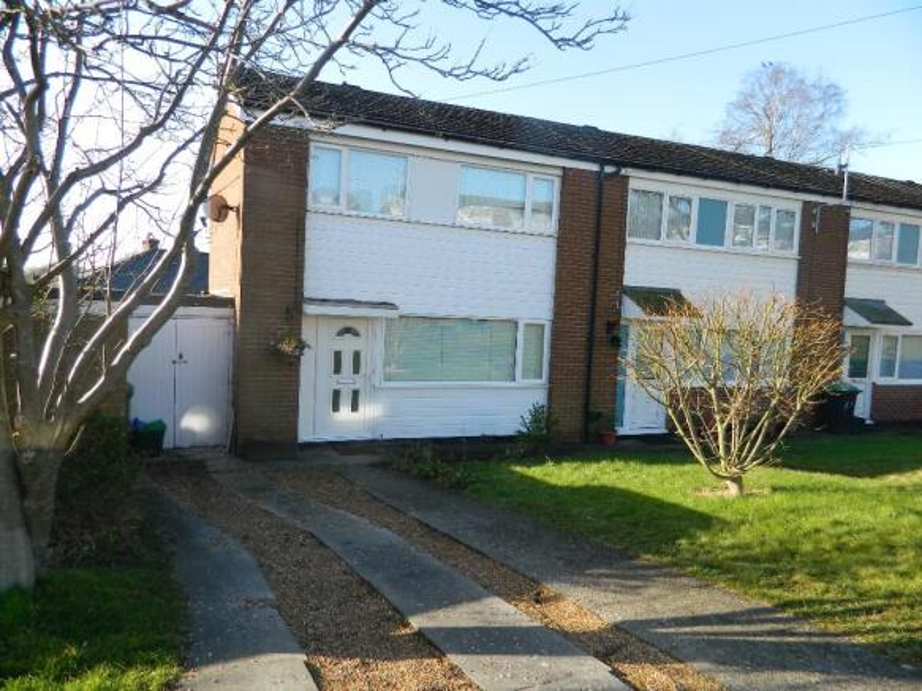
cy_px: 346
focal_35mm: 25
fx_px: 666
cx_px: 461
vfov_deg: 54.9
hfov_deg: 69.4
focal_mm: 4.5
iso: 80
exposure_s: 1/250
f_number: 3.1
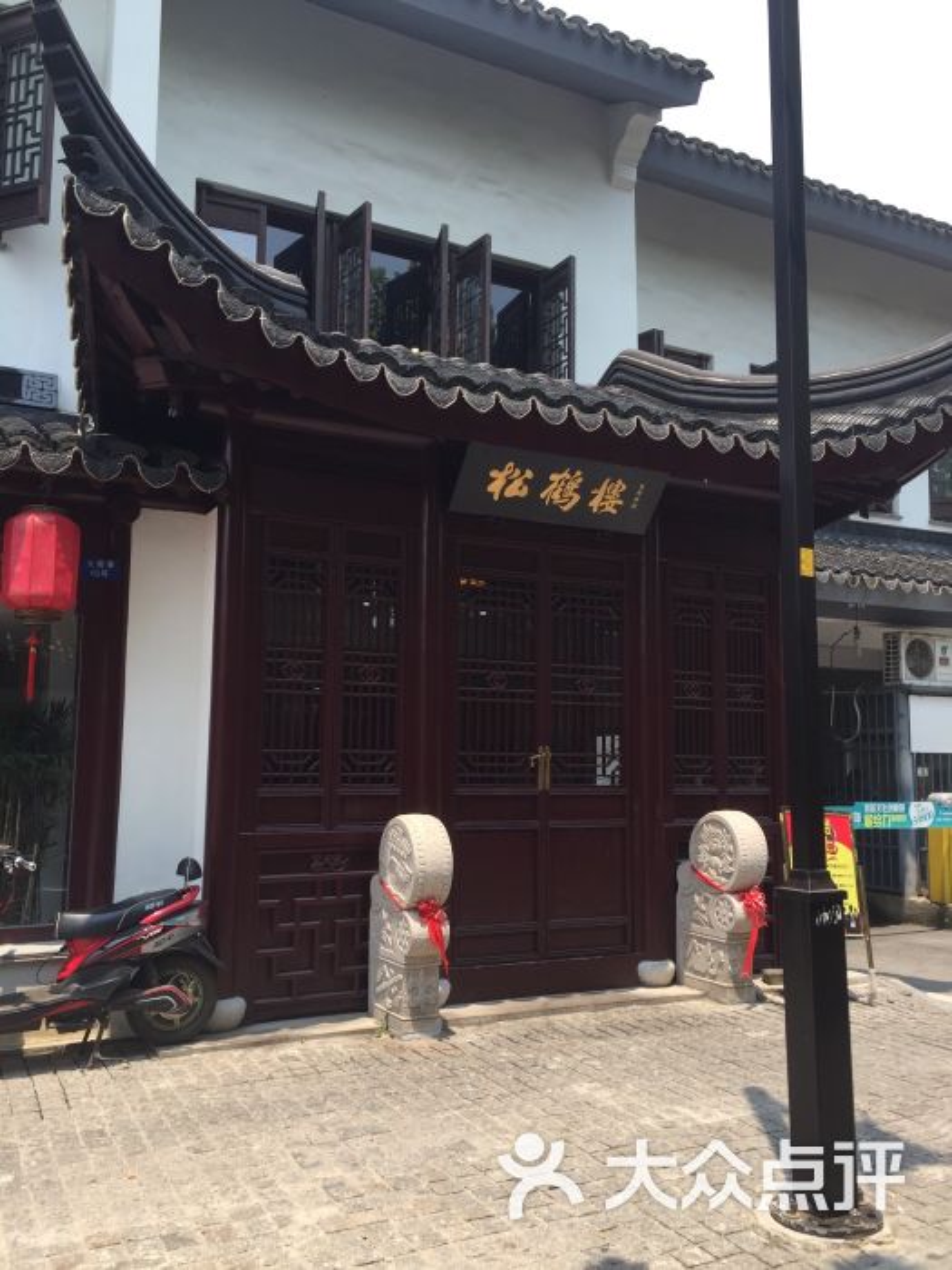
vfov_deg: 61.7
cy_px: 635
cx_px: 476
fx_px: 1063
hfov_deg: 48.2
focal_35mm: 29
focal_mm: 4.15
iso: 32
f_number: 2.2
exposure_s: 1/898
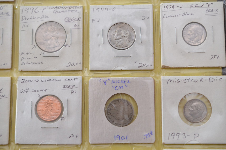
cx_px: 113
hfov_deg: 33.5
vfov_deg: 22.5
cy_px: 75
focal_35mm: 60
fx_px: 376
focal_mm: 40
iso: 900
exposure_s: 1/60
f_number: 4
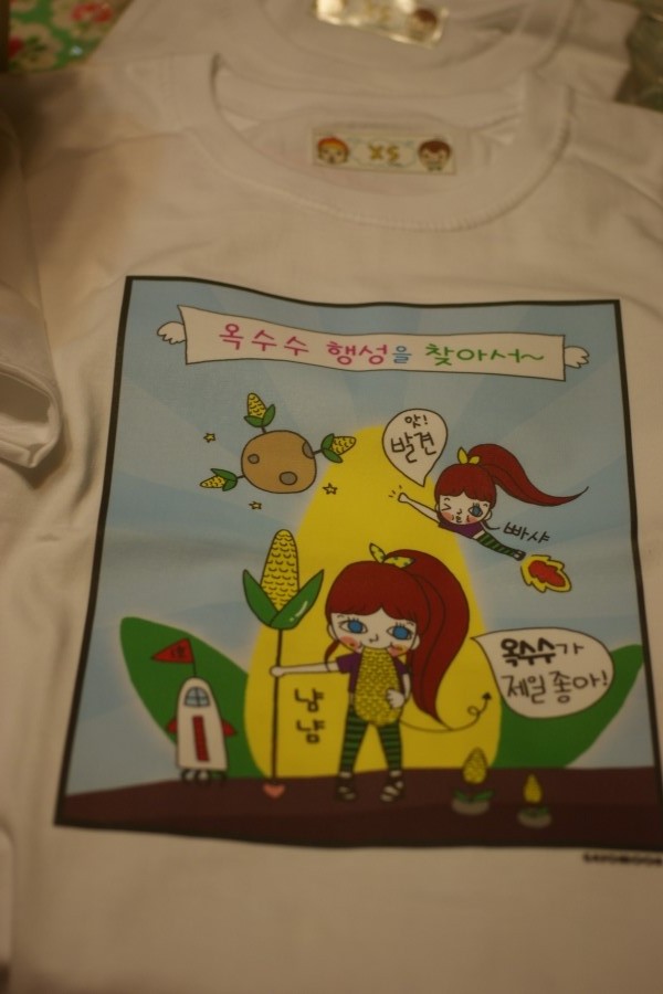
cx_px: 332
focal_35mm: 75
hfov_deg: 18.2
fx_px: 2072
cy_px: 497
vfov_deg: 27.0
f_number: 2.8
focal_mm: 50
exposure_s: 1/80
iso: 250
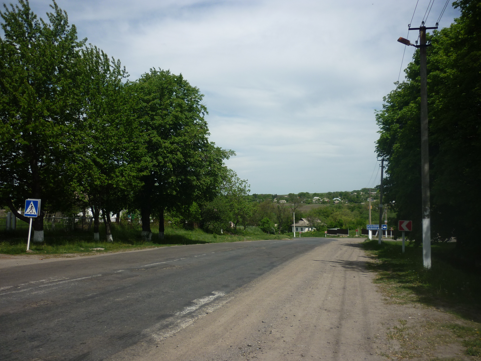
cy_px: 180
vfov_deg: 42.9
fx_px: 459
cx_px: 240
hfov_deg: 55.4
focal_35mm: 33
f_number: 8
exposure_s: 1/250
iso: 80
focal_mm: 5.5
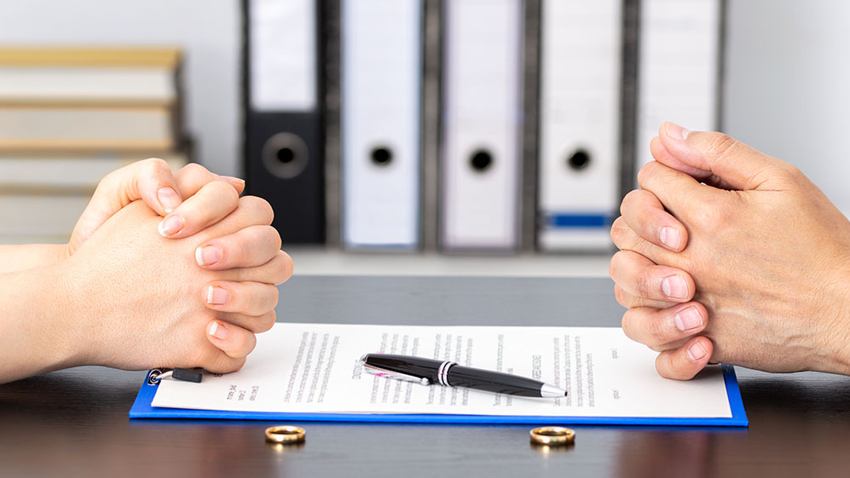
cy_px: 244
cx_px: 425
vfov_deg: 7.3
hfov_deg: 13.0
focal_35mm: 166
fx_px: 3731
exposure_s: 1/200
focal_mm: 105
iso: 100
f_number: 5.6
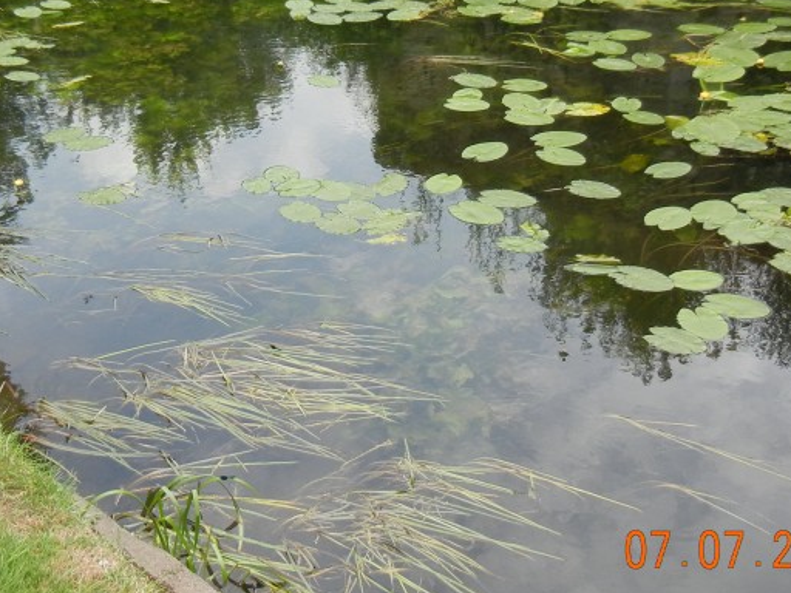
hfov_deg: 32.1
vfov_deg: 23.9
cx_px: 320
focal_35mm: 60
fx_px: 1371
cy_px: 80
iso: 160
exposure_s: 1/256
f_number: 3.5
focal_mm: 5.4
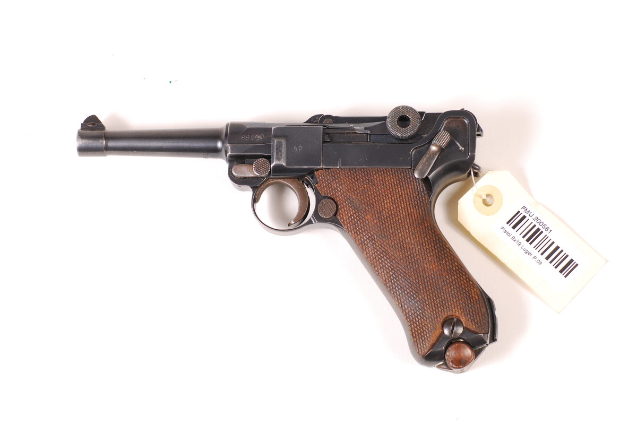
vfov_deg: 13.1
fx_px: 1860
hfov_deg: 19.4
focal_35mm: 105
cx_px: 318
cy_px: 213
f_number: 13
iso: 100
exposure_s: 1/60
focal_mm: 70
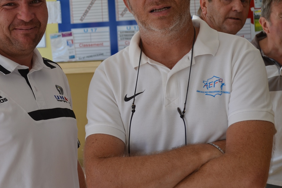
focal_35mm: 88
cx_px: 82
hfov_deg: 23.0
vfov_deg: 15.4
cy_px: 40
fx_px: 689
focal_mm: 32
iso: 125
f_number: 5.6
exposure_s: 1/125
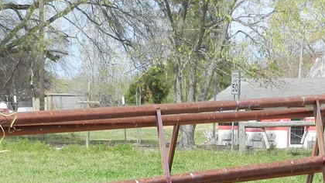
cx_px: 115
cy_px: 293
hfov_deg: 14.4
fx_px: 1284
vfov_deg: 7.9
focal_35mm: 149
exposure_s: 1/640
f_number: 4
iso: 160
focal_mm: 6.7
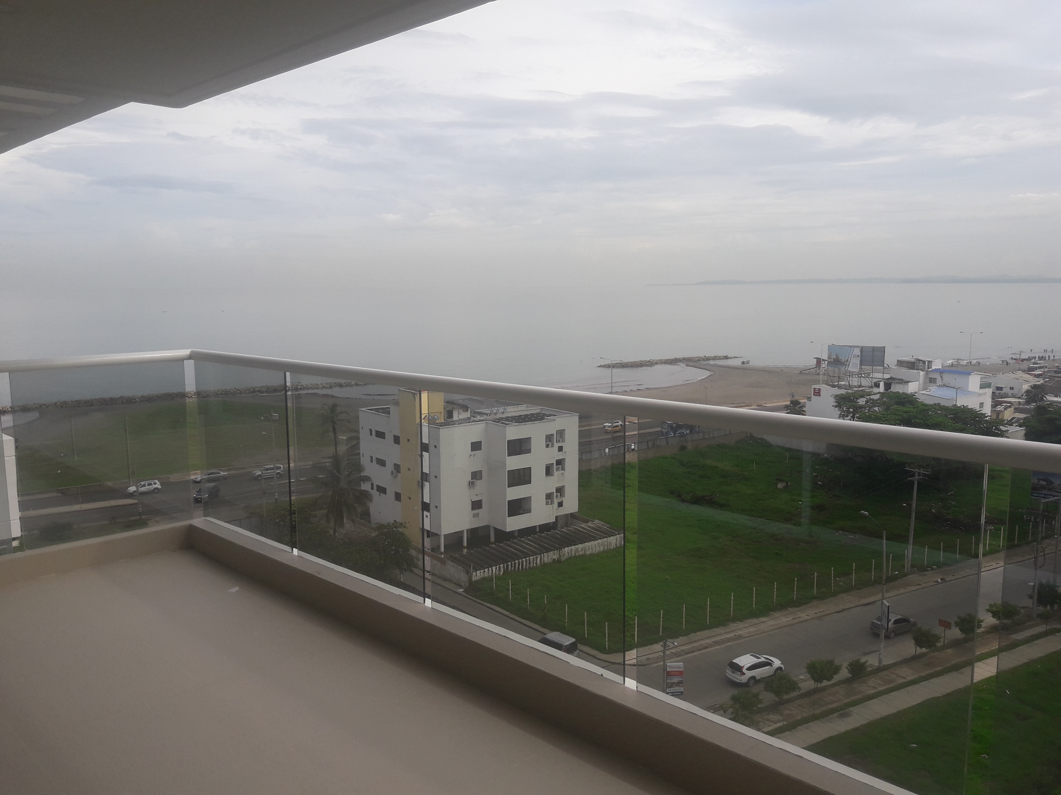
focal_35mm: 28
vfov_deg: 49.7
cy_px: 398
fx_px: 858
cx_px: 530
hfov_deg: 63.4
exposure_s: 1/1332
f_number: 1.9
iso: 40
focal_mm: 3.7
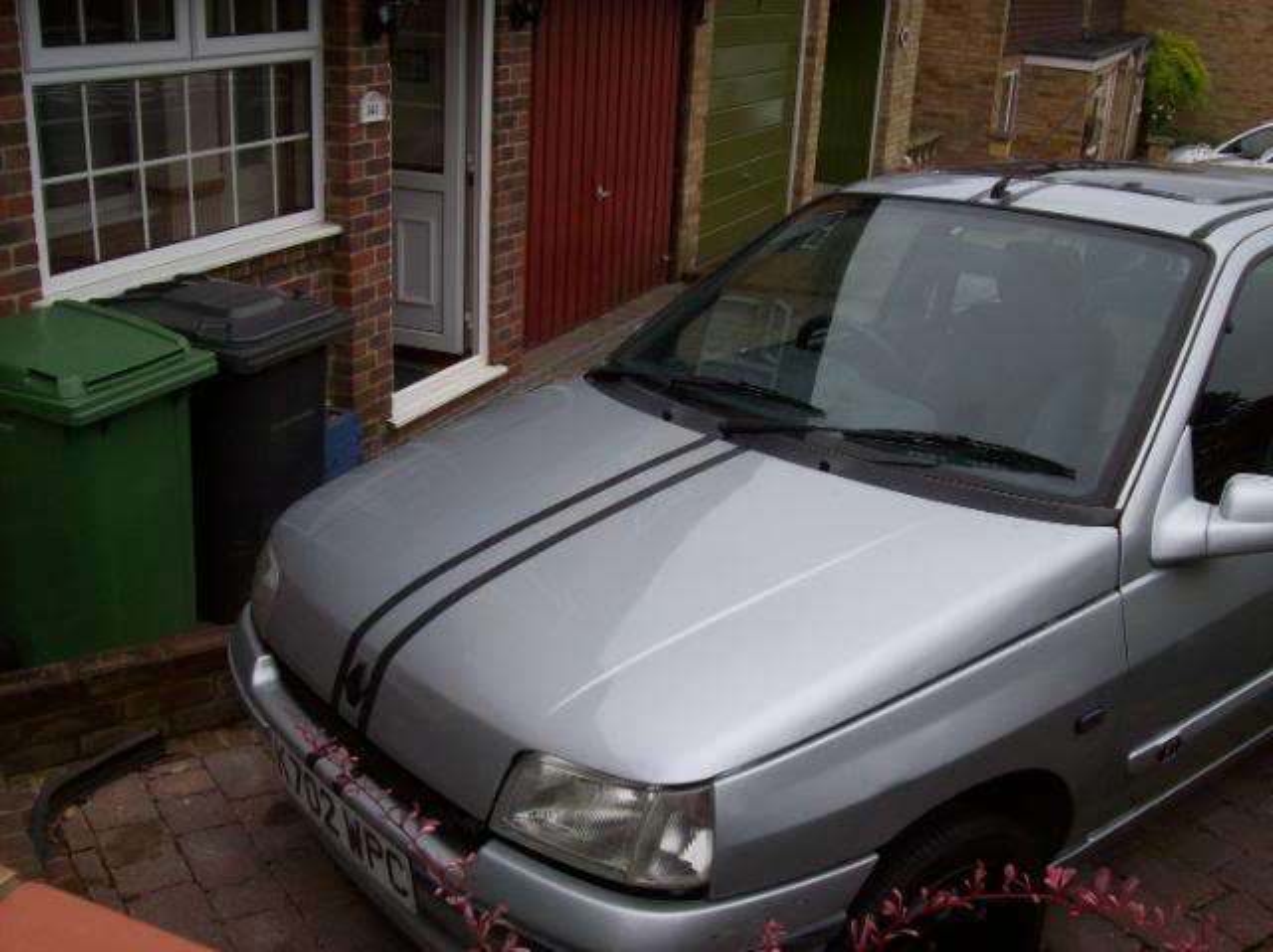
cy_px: 476
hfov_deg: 51.4
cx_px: 636
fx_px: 1323
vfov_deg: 39.6
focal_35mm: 36
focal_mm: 6
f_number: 4.8
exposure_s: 1/280
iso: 80
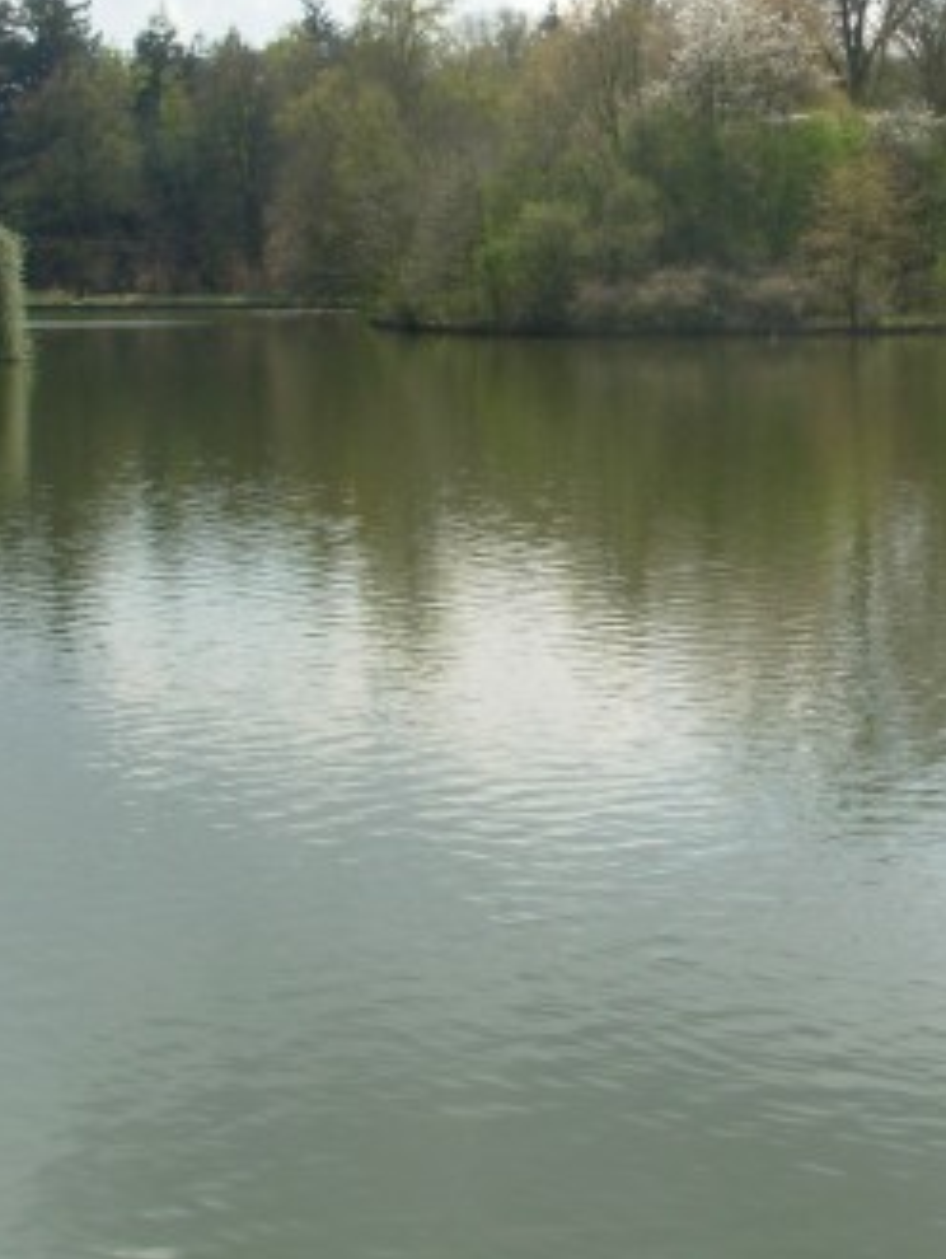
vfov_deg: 24.0
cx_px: 603
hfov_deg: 18.2
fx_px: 2948
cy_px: 443
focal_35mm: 81
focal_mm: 6.3
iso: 50
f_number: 4.9
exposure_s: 1/373
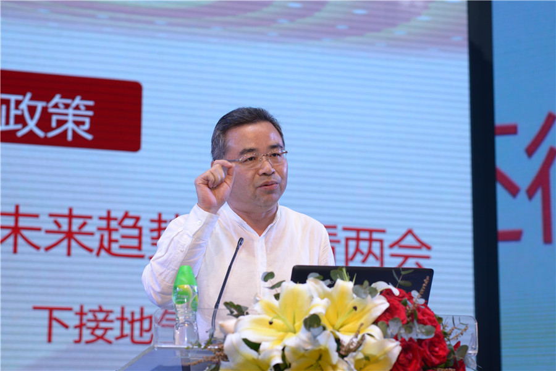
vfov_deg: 16.1
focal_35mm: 85
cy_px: 186
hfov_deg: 23.9
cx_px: 278
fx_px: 1313
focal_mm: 85
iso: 500
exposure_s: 1/200
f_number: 5.6
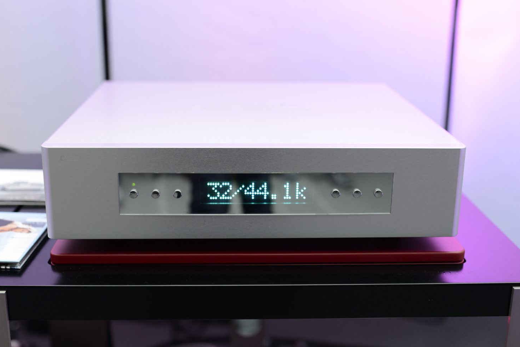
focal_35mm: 49
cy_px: 174
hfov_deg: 40.3
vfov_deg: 27.5
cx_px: 272
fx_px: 708
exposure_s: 1/80
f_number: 2.8
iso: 640
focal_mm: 35
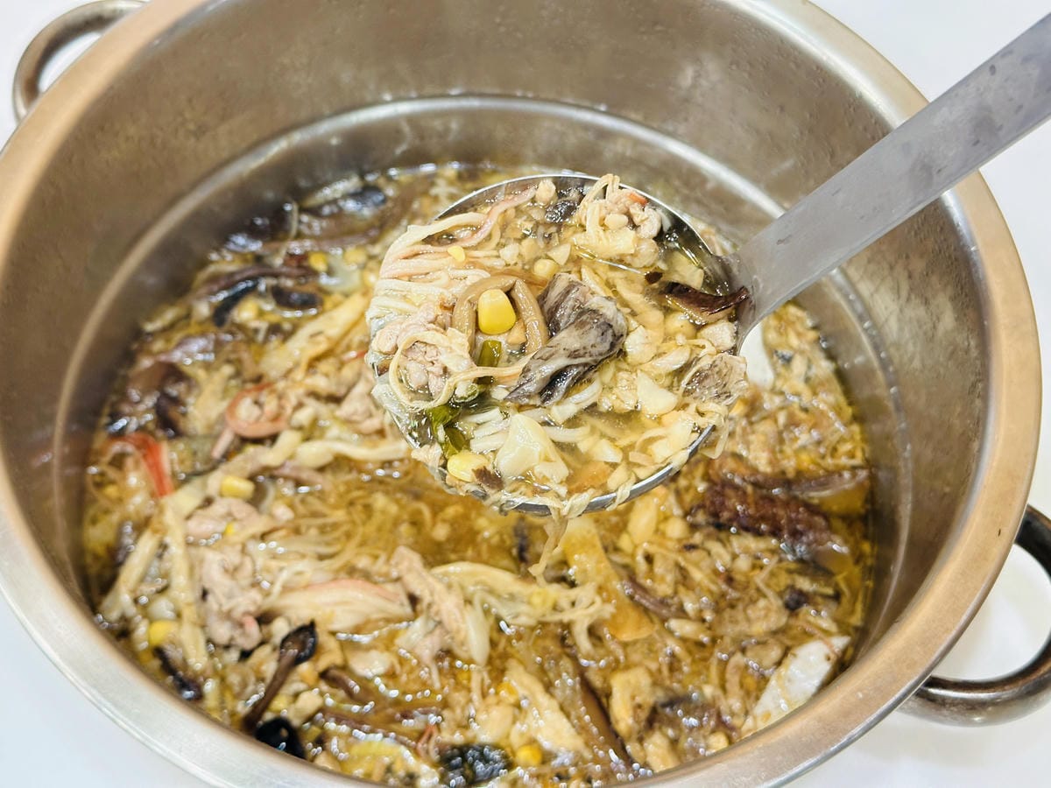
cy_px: 394
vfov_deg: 30.3
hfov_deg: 39.7
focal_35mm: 48
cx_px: 526
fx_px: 1457
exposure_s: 1/60
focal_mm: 6.86
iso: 250
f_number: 1.78
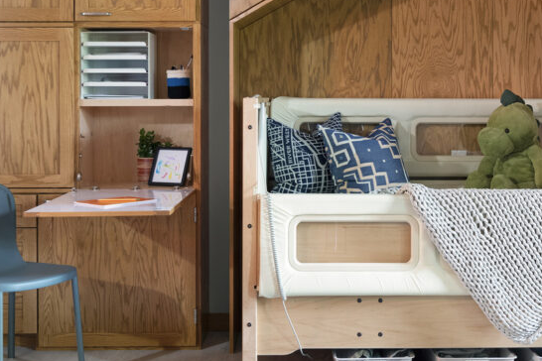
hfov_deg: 33.3
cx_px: 315
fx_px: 903
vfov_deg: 22.5
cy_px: 102
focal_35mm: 60
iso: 500
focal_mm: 32
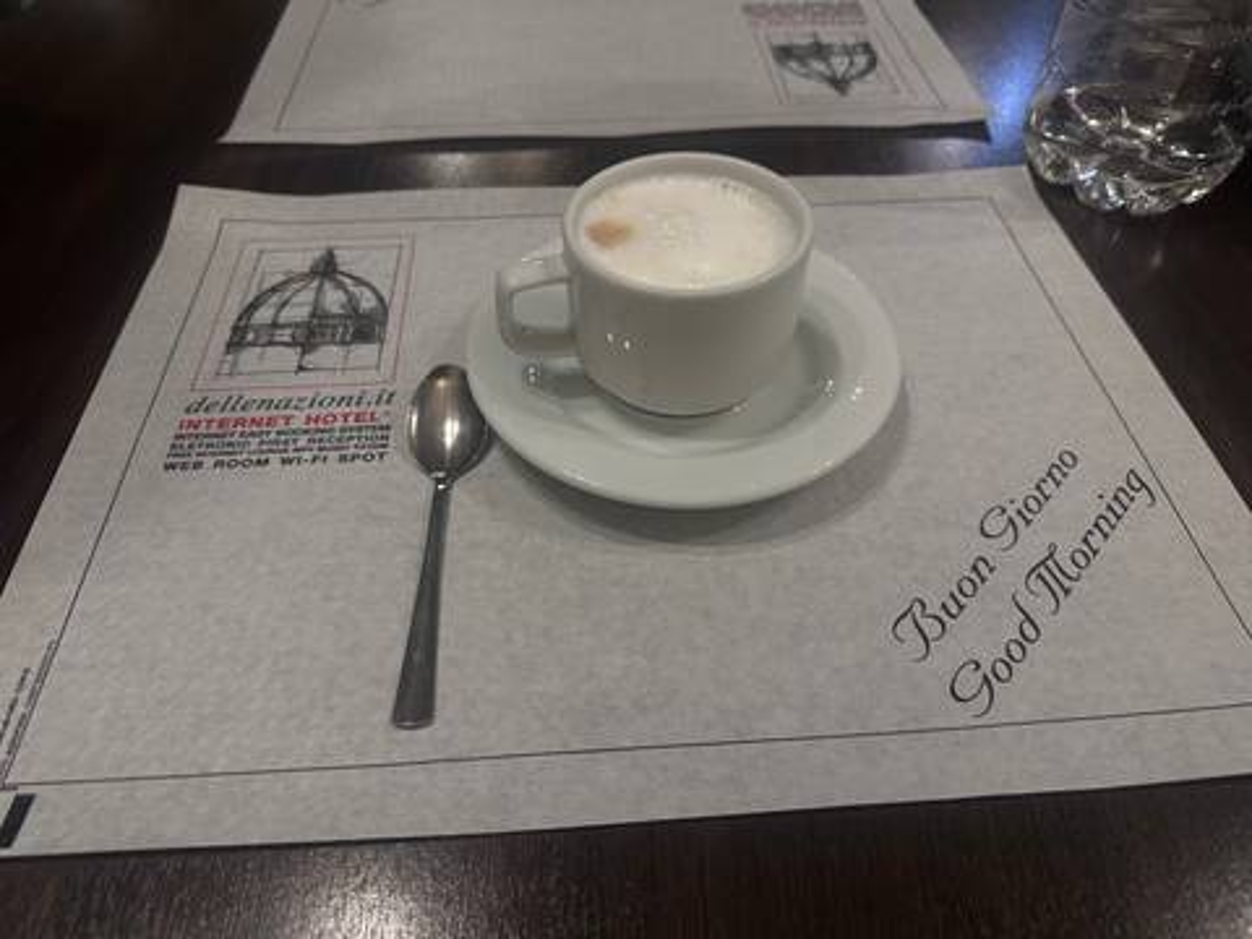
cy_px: 470
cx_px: 626
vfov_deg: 56.8
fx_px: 868
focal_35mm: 24
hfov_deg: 71.6
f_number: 1.78
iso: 125
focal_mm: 6.86
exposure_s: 1/50
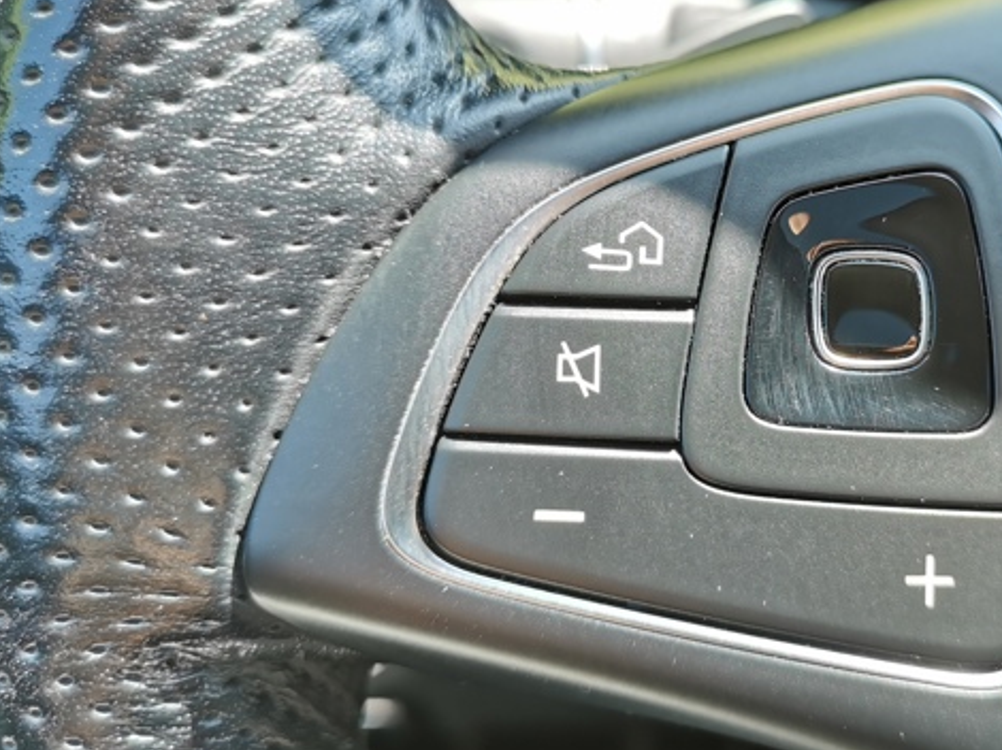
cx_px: 755
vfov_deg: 31.4
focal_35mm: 46
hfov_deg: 40.1
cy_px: 294
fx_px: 1331
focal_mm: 5.58
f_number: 1.8
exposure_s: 1/170
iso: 50
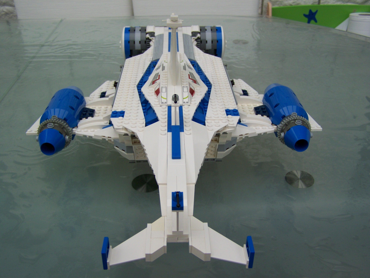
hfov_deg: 49.0
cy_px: 139
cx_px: 185
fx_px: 406
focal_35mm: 38
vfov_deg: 37.7
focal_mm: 6.3
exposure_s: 1/320
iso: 64
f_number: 2.8
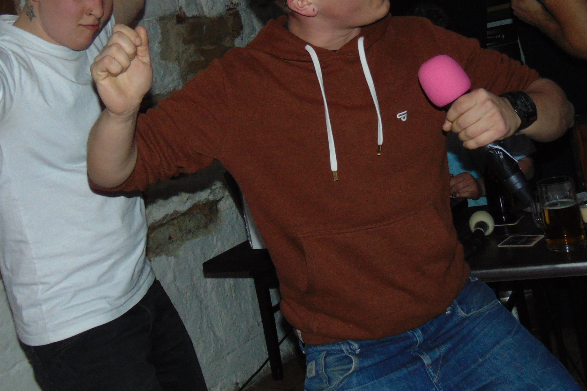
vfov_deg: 27.7
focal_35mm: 48
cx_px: 256
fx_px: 783
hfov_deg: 41.0
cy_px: 103
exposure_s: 1/30
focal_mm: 4.5
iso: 200
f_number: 3
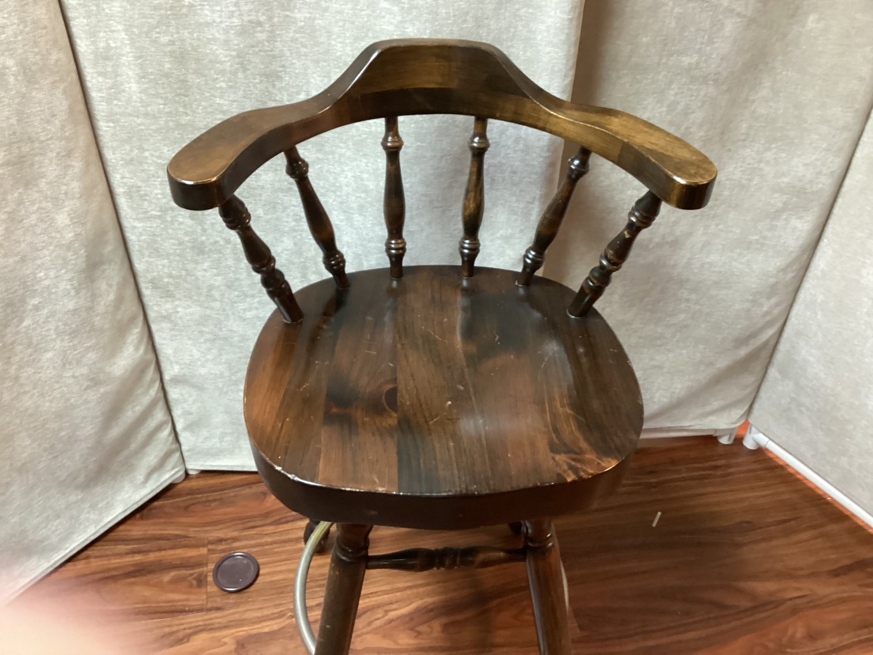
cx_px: 436
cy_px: 328
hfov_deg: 58.3
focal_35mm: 31
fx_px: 782
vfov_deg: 45.4
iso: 640
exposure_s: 1/20
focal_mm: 3.3
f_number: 2.4
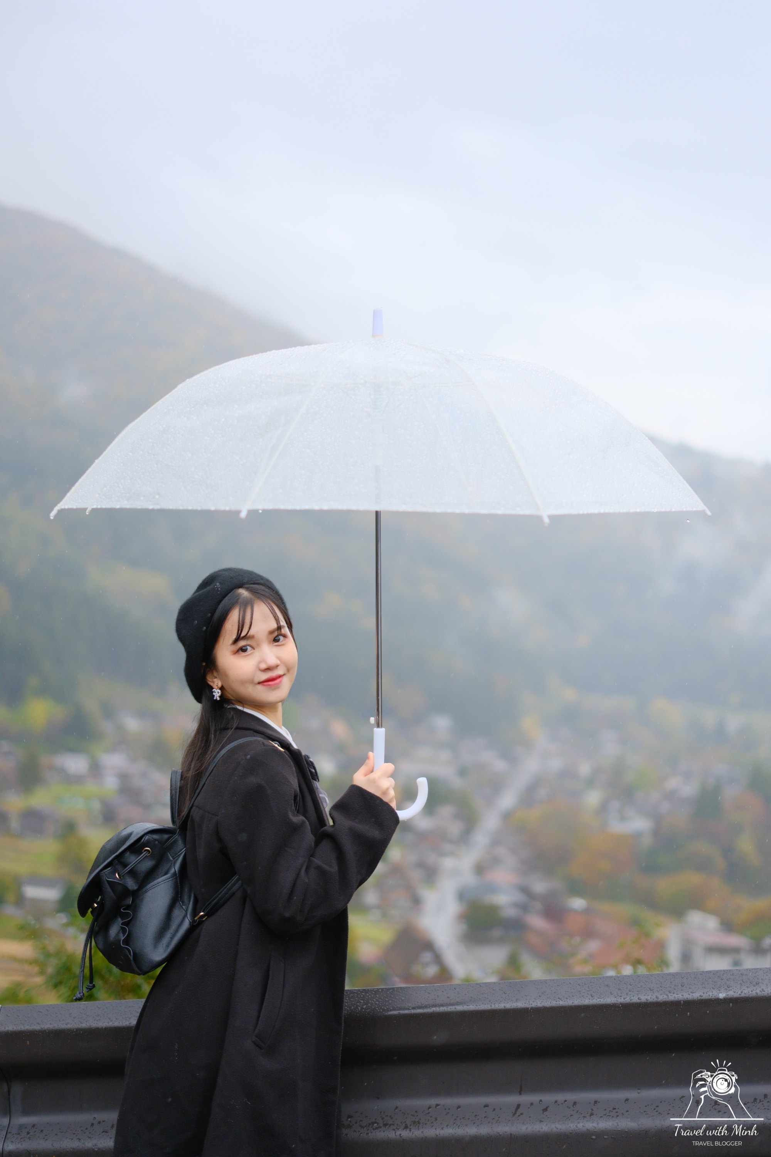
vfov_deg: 39.6
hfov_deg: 27.0
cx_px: 386
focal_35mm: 50
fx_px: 1606
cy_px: 578
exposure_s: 1/2500
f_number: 1.4
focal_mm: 33
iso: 500
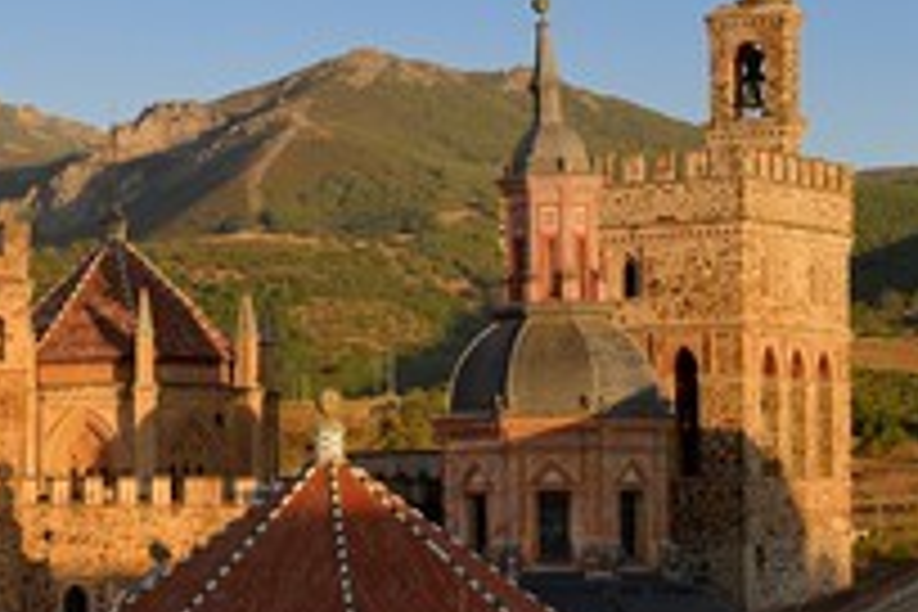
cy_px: 441
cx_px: -18
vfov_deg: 10.1
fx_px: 3468
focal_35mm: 136
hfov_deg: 14.8
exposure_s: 1/200
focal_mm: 66
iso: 200
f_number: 11
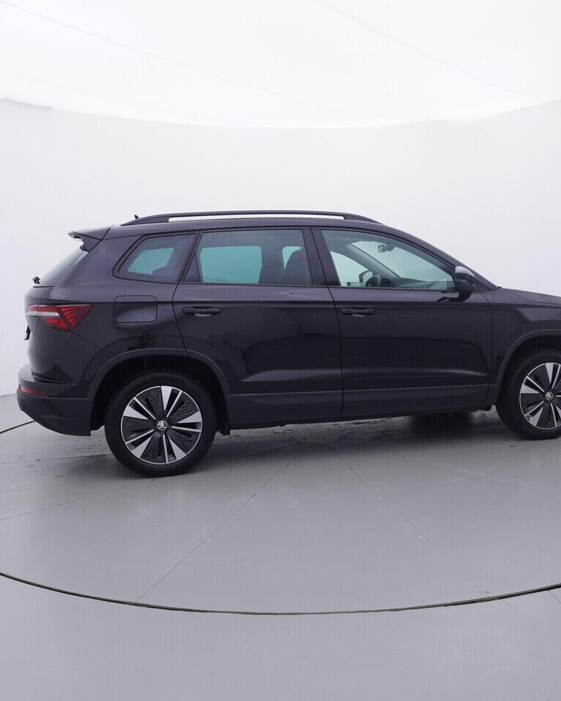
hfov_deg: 46.1
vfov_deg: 56.1
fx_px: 658
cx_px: 316
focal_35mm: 32
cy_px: 350
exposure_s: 1/80
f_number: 5
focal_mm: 15
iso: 200
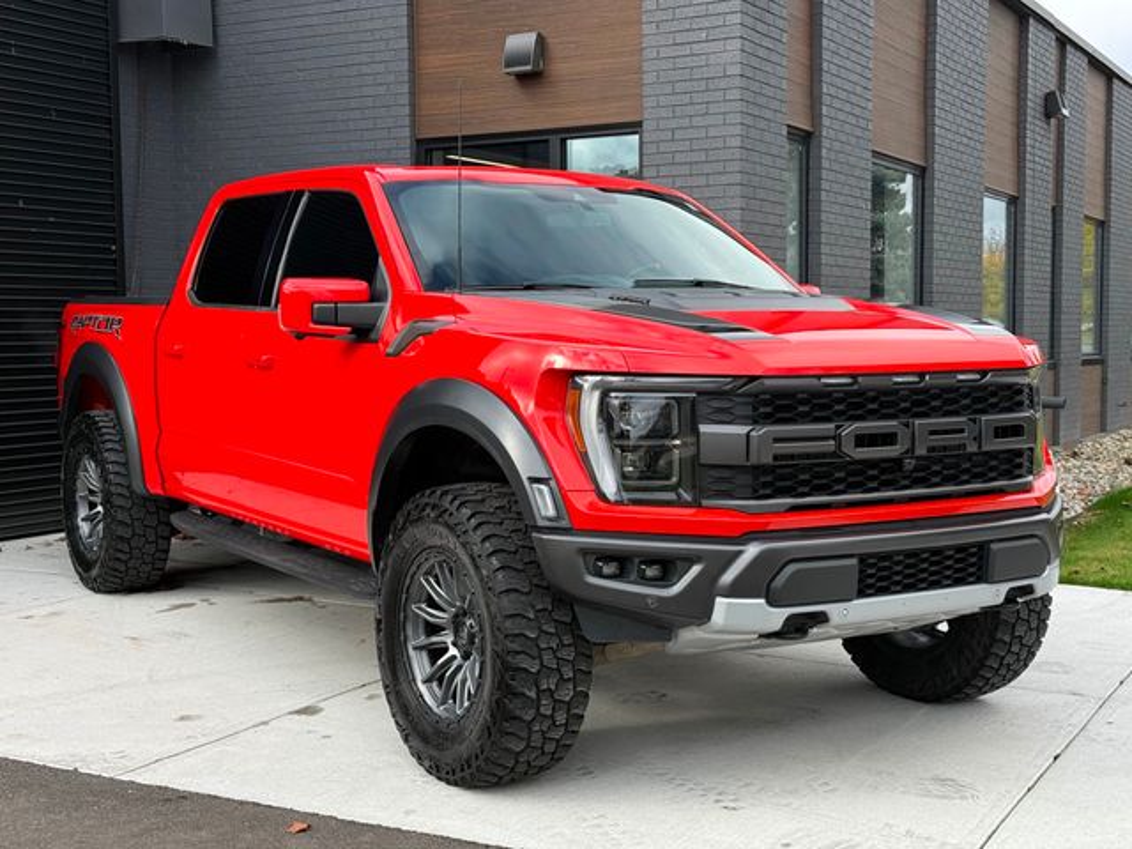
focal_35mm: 48
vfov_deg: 30.3
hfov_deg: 39.7
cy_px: 424
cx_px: 566
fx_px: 1570
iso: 80
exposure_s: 1/1242
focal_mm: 6.76
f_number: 1.78
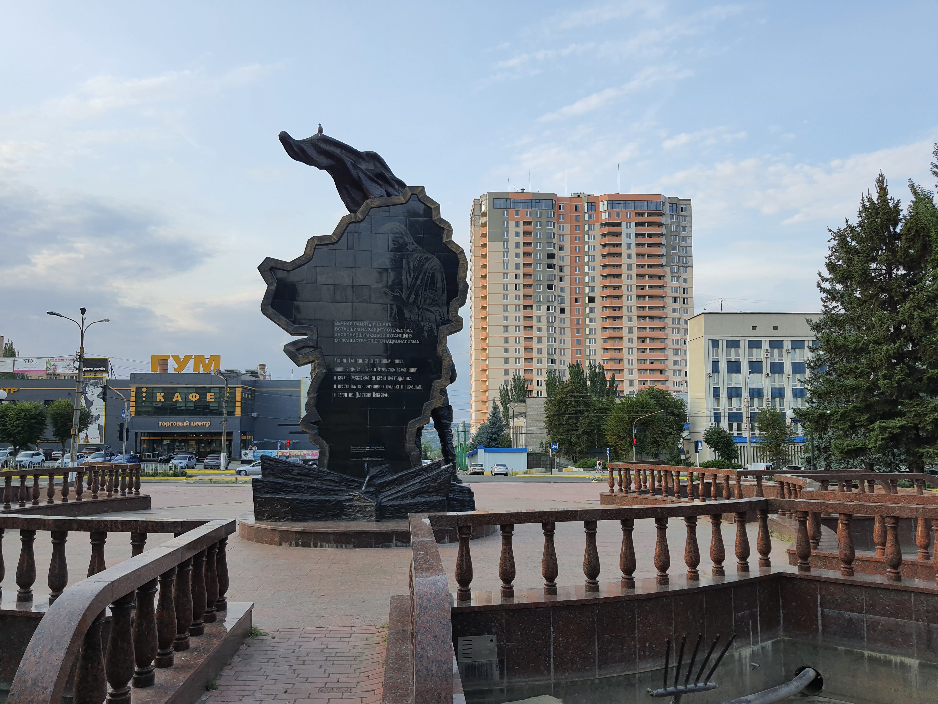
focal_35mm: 26
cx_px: 469
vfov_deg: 53.1
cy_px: 352
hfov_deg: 67.3
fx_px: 705
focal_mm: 4.32
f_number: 1.7
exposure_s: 1/738
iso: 50
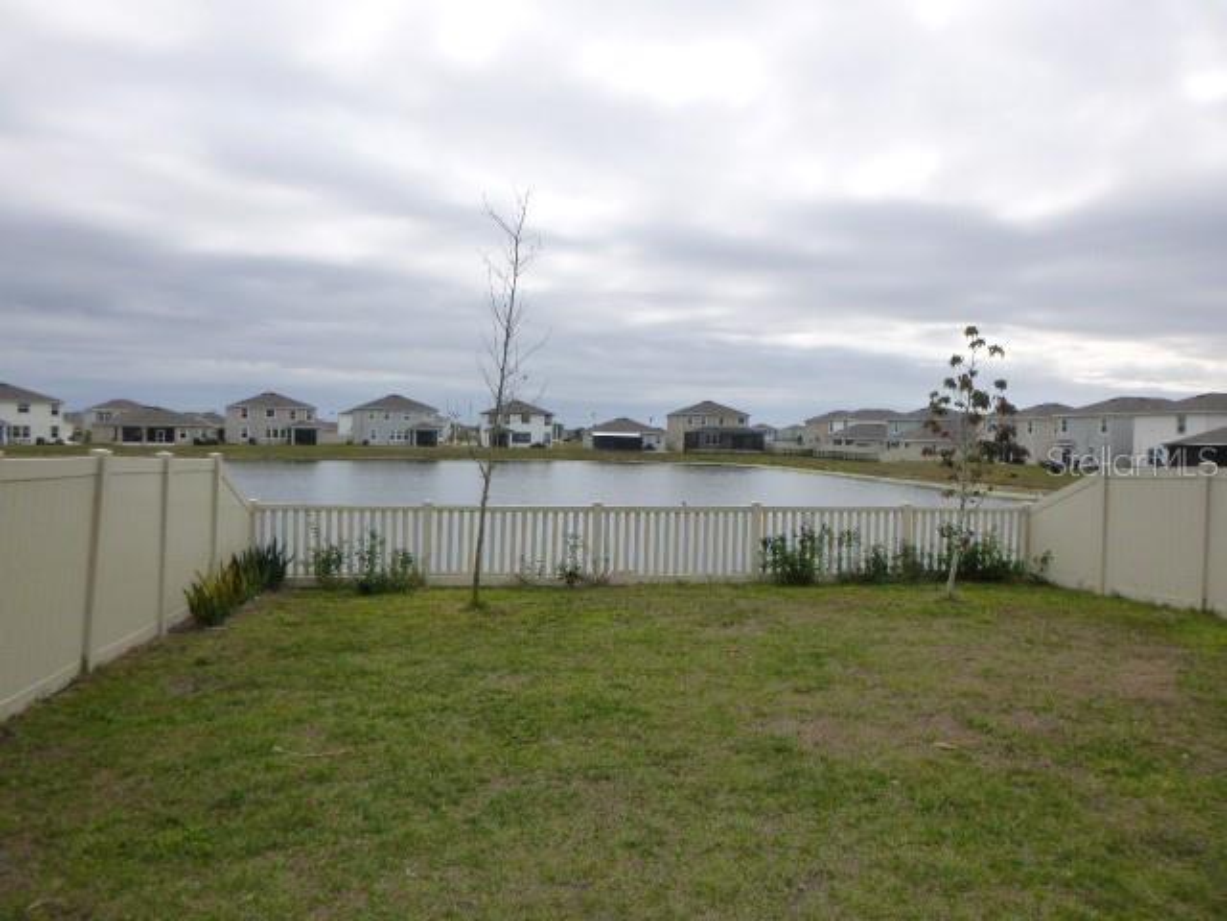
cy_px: 460
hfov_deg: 69.4
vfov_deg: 54.9
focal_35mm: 25
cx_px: 614
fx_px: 886
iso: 160
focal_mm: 4.5
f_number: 3.9
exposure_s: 1/640
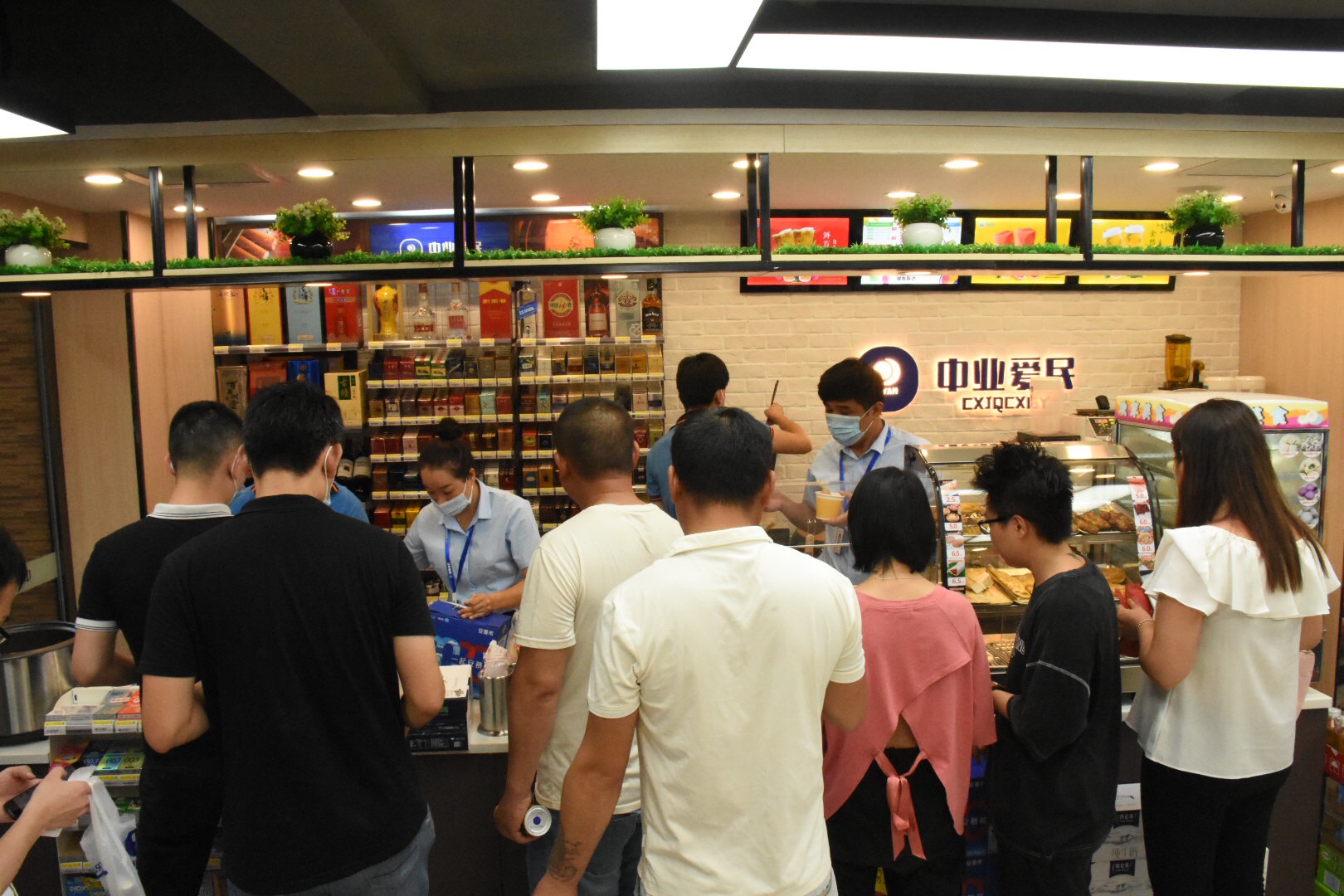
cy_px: 448
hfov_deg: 67.4
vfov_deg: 47.9
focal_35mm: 27
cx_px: 672
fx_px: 1008
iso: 6400
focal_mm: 18
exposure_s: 1/160
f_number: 16
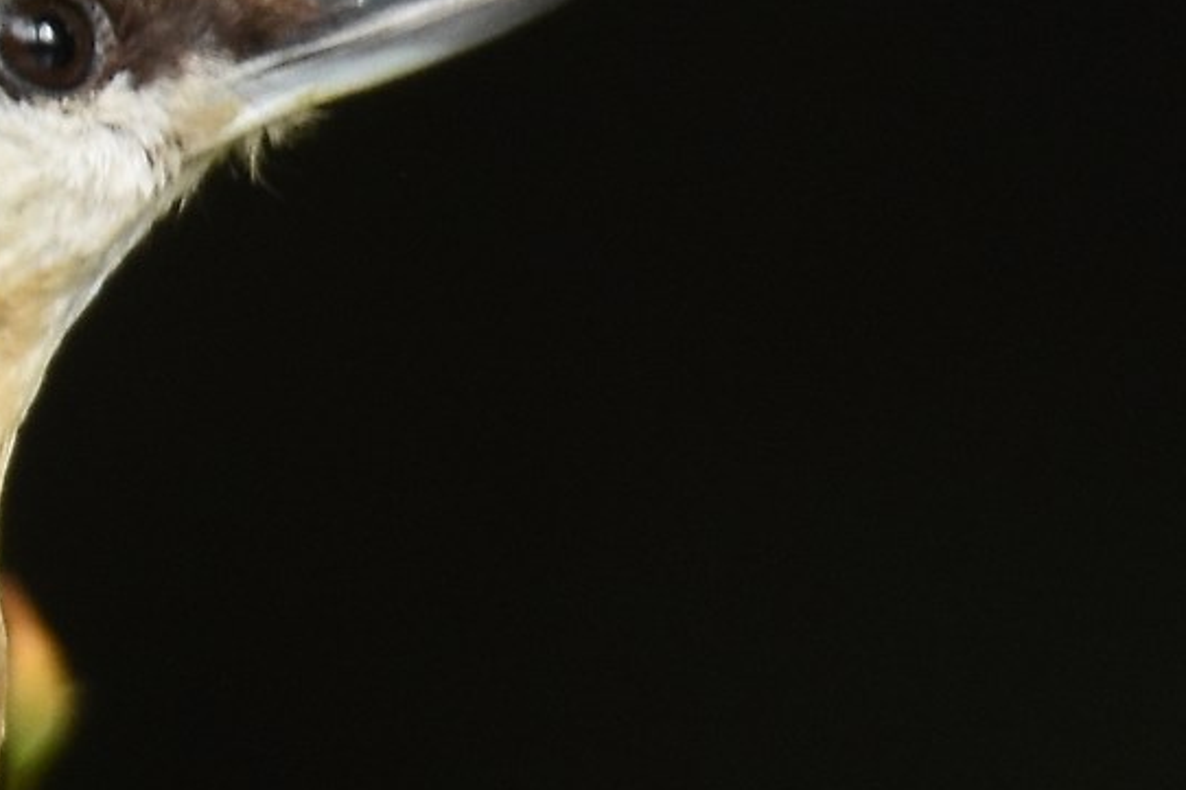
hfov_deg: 0.5
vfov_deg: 0.3
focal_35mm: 3988
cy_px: 689
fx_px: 131335
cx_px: -241
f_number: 8
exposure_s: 1/100
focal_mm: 600
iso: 800
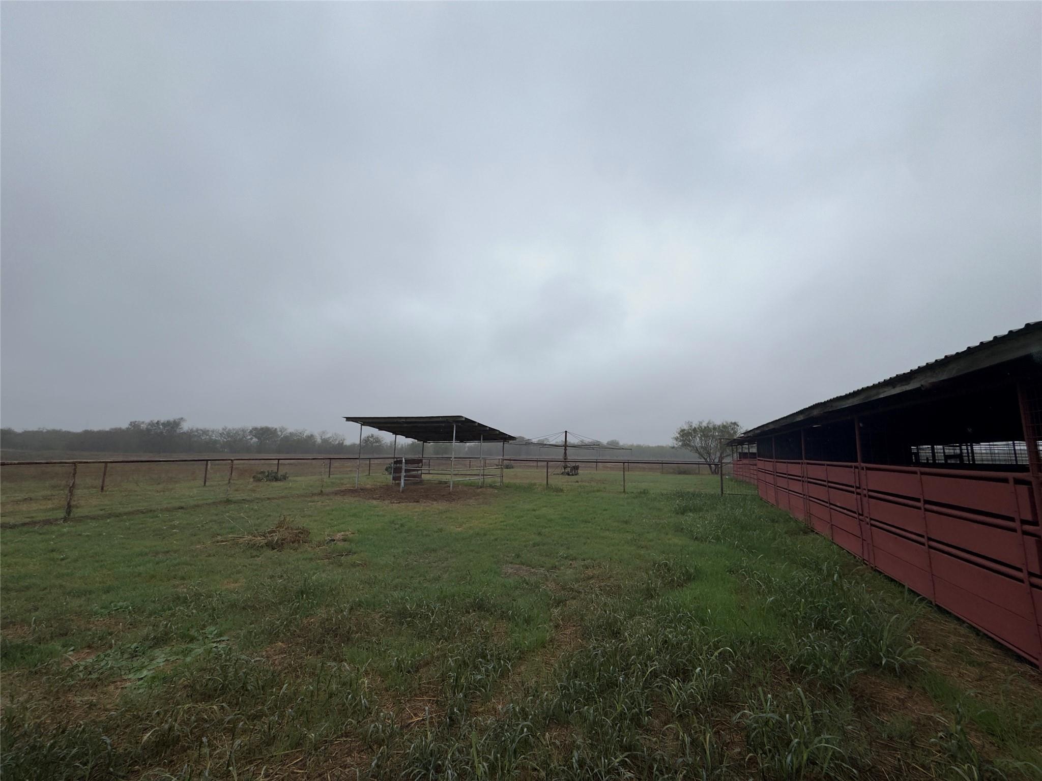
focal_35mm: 14
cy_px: 390
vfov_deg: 85.7
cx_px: 521
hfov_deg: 102.1
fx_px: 421
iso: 40
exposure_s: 1/1299
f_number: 2.2
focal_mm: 2.22
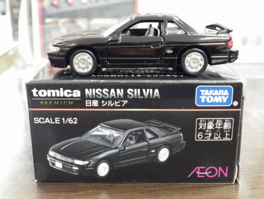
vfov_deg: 28.6
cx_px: 131
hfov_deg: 37.5
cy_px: 98
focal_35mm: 51
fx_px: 389
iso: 1600
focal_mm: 9
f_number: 3.8
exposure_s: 1/13
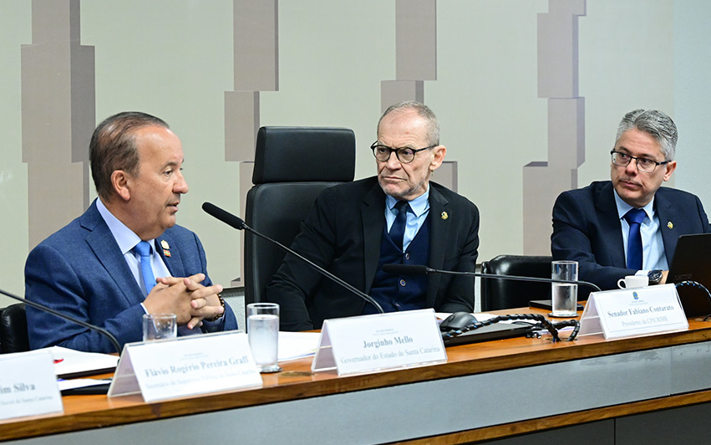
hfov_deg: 19.3
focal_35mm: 108
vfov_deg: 12.1
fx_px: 2093
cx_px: 355
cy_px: 212
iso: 4000
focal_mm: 70
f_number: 4.5
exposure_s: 1/200
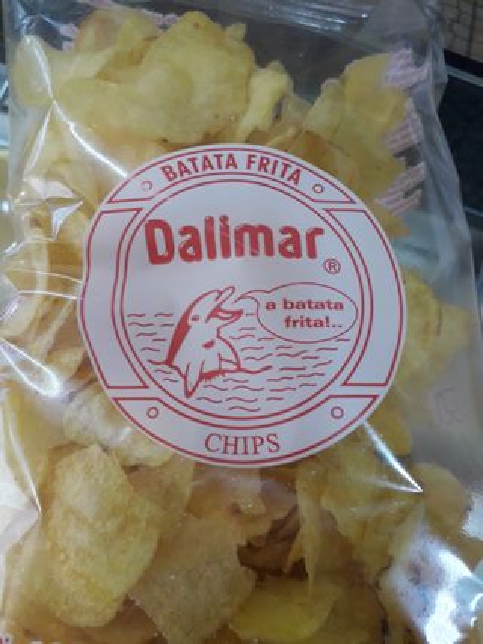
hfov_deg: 51.3
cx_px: 242
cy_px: 322
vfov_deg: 65.3
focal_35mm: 27
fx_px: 503
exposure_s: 1/50
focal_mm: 3.6
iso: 100
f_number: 1.9
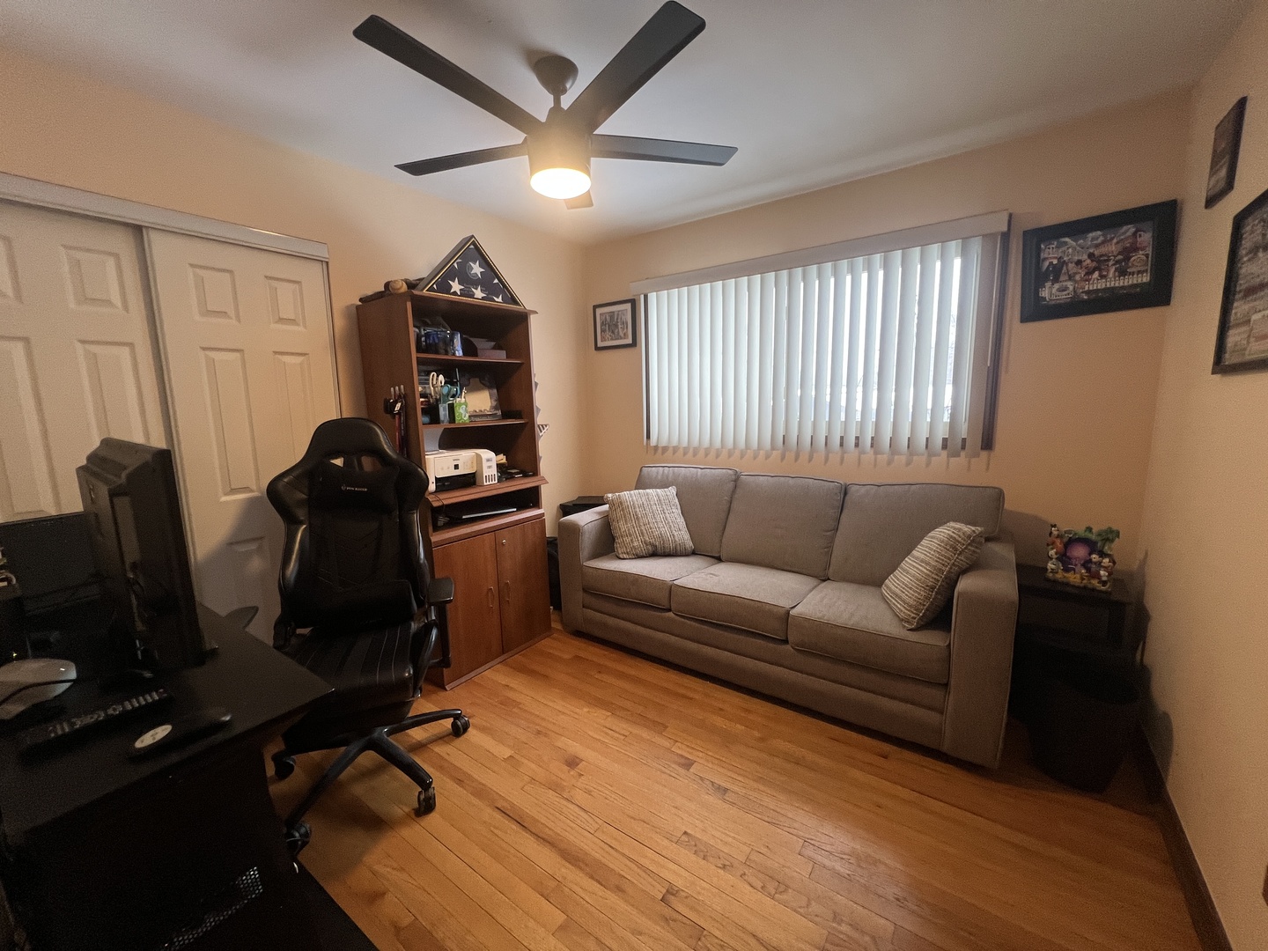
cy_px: 476
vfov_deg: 89.9
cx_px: 634
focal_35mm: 13
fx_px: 476
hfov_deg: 106.2
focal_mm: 1.57
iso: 160
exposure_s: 1/60
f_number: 1.8
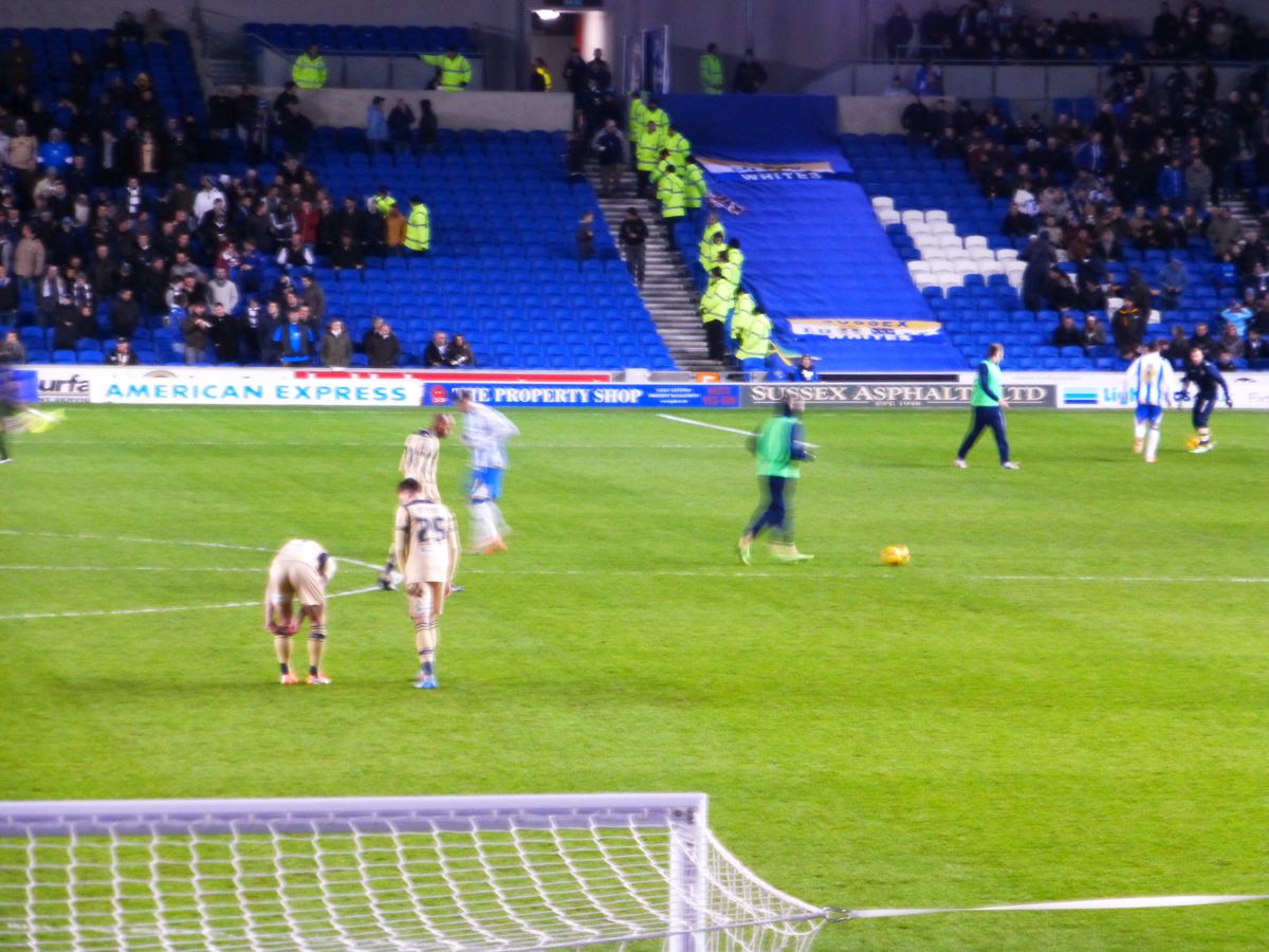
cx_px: 634
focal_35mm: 199
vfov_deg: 7.5
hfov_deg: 9.9
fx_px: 7295
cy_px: 476
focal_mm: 35.6
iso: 400
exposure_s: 1/10
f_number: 5.5
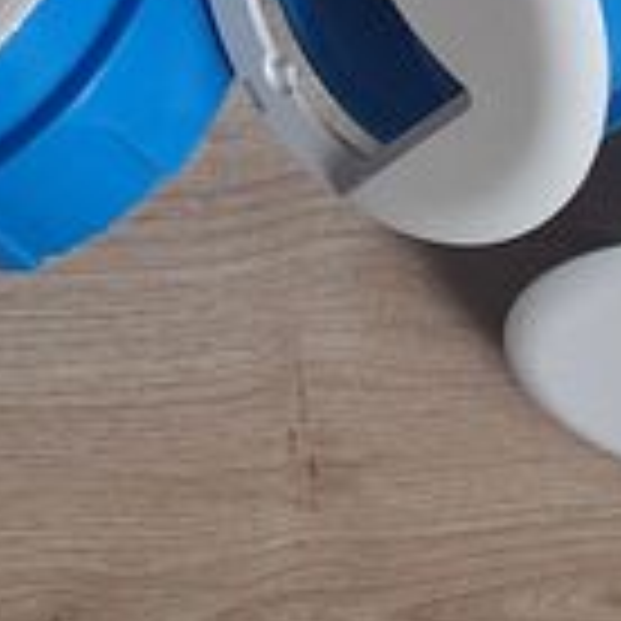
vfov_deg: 8.5
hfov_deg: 11.7
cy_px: -1566
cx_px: 716
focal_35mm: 147
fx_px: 2984
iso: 125
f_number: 1.8
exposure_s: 1/50
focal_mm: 5.54
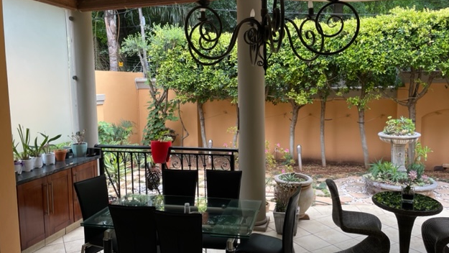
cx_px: 224
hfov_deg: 66.1
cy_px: 117
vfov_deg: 40.2
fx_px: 345
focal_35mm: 29
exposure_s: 1/296
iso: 32
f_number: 1.6
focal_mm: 4.2
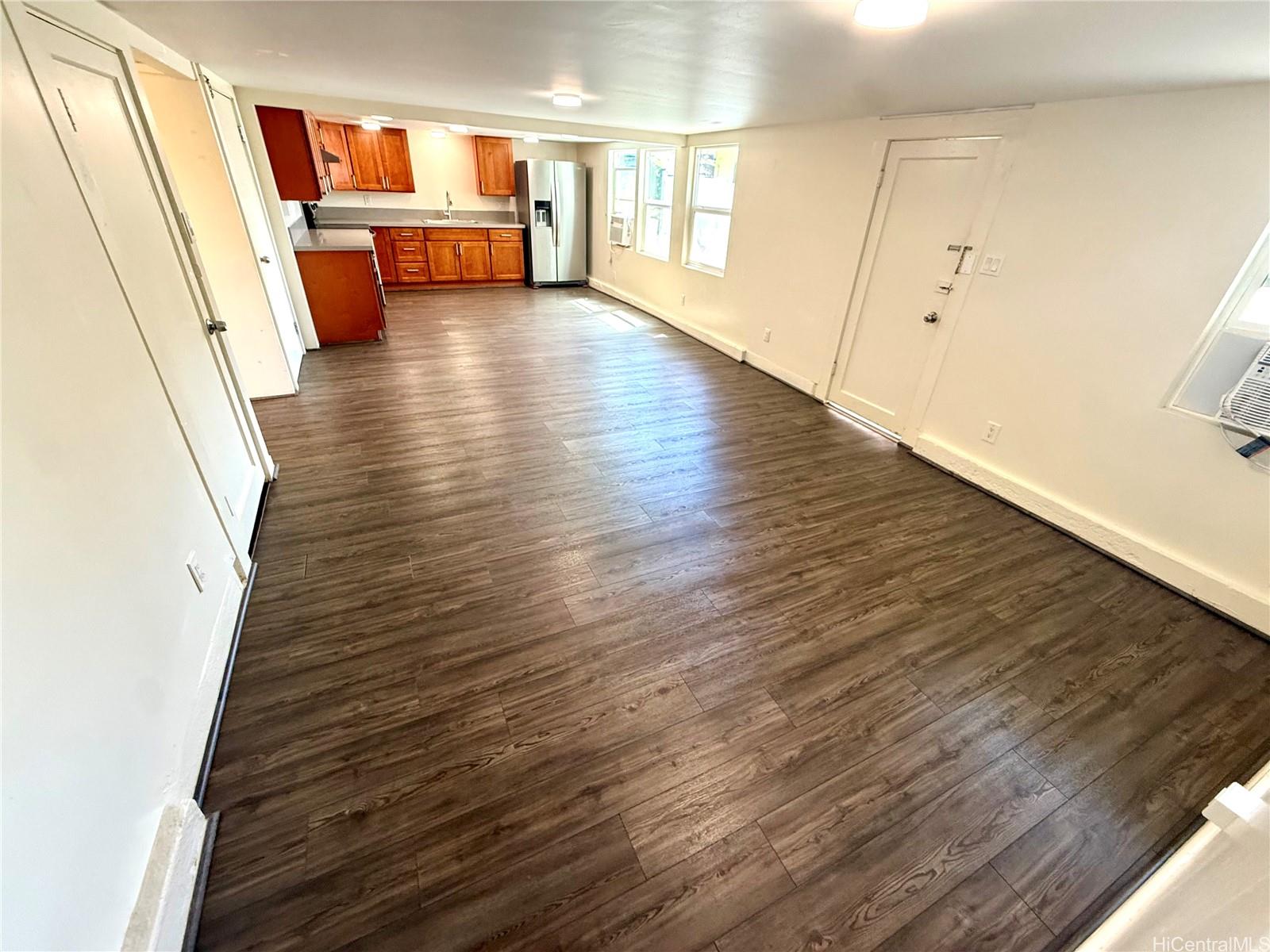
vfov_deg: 85.7
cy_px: 476
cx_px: 635
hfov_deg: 102.1
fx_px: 514
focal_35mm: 14
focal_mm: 2.22
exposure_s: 1/60
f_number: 2.2
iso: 200
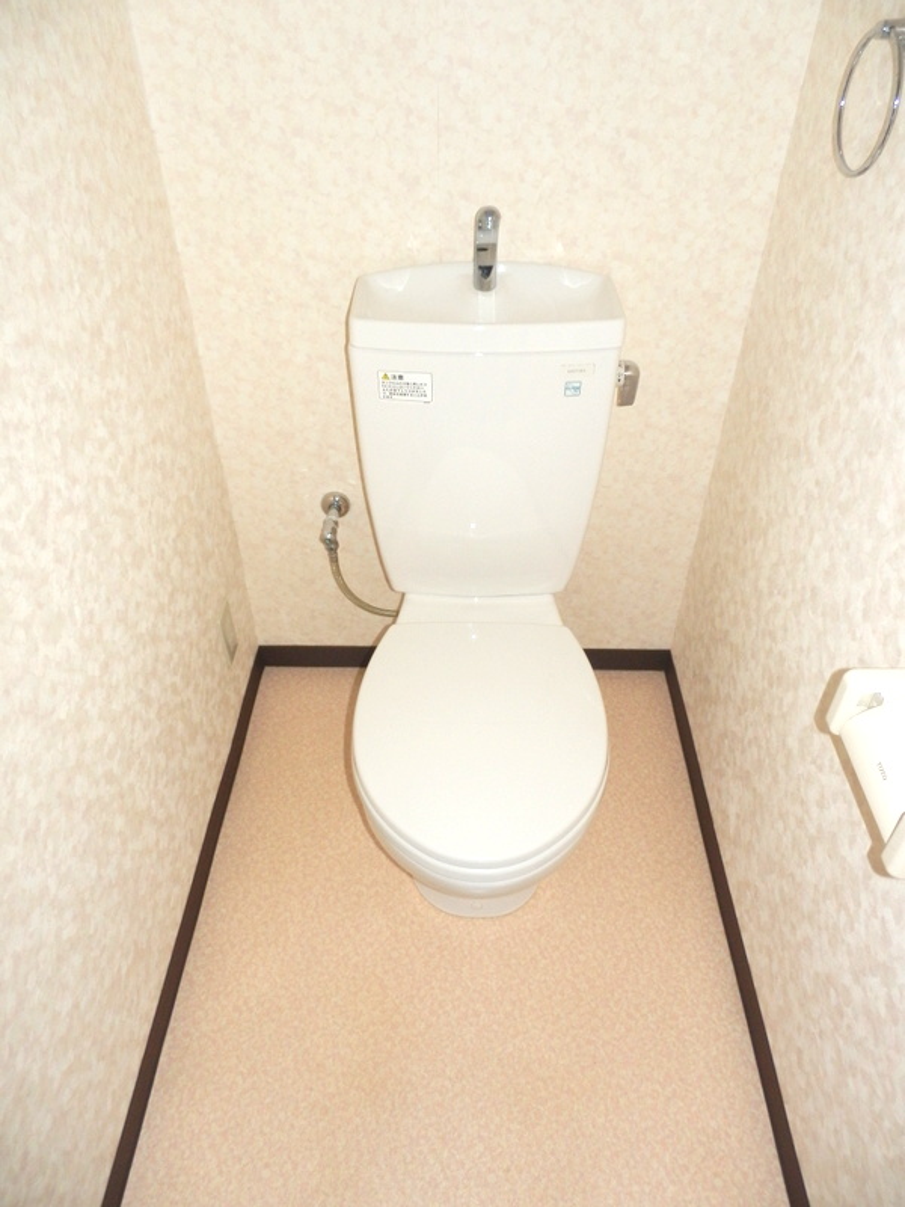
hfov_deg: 56.8
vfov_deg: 71.6
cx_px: 452
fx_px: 837
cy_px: 604
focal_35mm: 24
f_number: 3
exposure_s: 1/30
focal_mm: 4.2
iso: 200
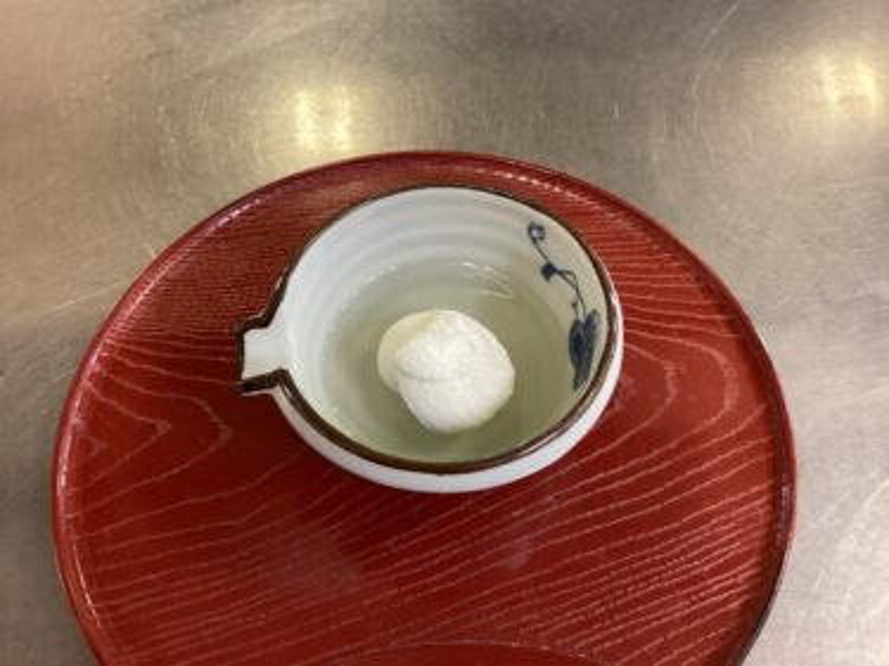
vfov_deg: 45.4
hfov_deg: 58.4
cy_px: 333
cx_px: 444
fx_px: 796
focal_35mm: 31
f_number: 2.4
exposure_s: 1/60
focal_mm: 3.3
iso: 320
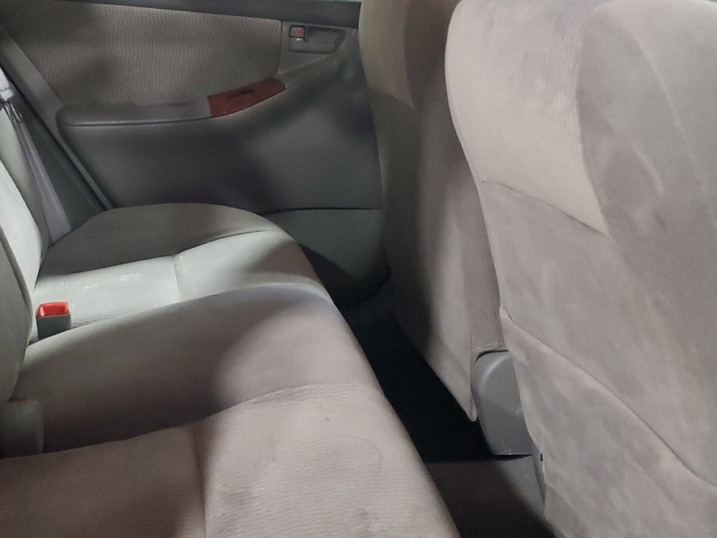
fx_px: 974
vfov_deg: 30.7
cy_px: 199
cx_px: 189
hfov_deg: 39.5
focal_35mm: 47
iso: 305
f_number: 1.5
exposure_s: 1/17
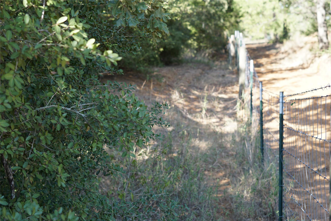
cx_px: 166
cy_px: 110
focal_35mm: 75
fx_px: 690
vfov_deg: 18.2
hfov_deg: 27.0
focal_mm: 50
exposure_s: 1/160
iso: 200
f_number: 4
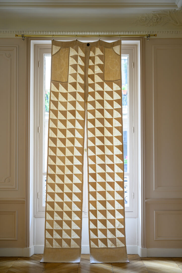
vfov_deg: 46.4
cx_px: 91
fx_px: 319
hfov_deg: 31.9
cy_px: 136
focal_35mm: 42
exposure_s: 1/25
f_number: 3.2
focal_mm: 42
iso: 160
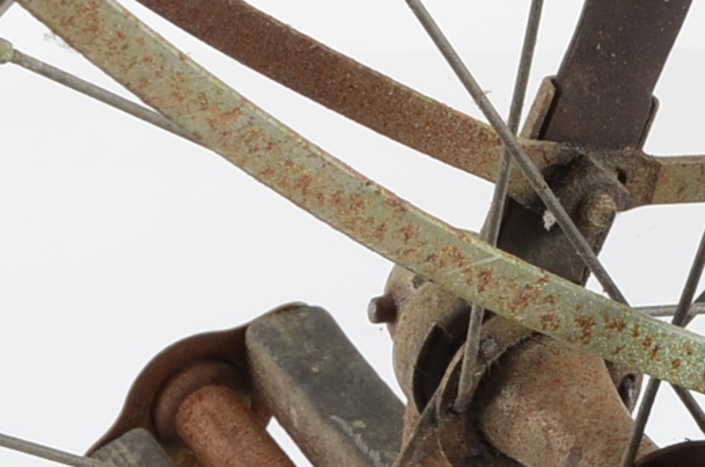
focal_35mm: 284
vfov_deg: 4.8
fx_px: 5550
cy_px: 340
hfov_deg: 7.2
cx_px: 957
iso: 200
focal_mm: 40
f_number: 11
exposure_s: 1/125
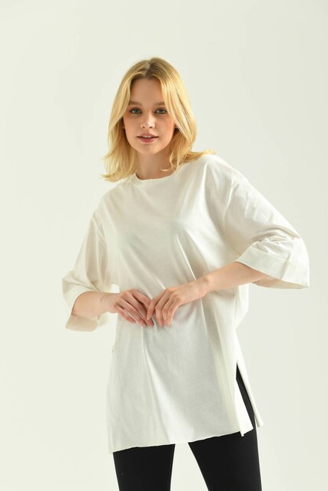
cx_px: 173
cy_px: 273
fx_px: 1120
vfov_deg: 24.7
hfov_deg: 16.7
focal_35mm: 82
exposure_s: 1/160
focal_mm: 70
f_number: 5.6
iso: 125
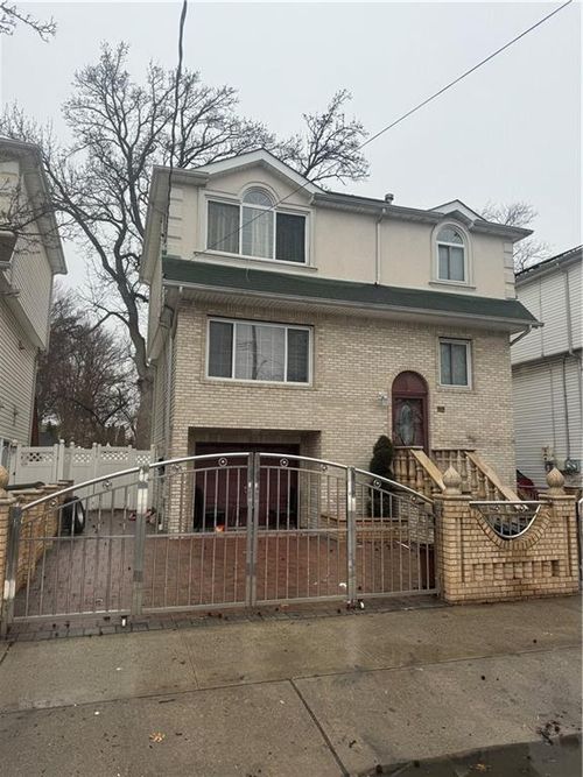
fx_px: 539
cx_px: 292
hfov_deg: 56.8
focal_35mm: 24
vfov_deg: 71.6
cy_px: 388
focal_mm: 6.76
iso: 80
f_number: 1.78
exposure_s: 1/604
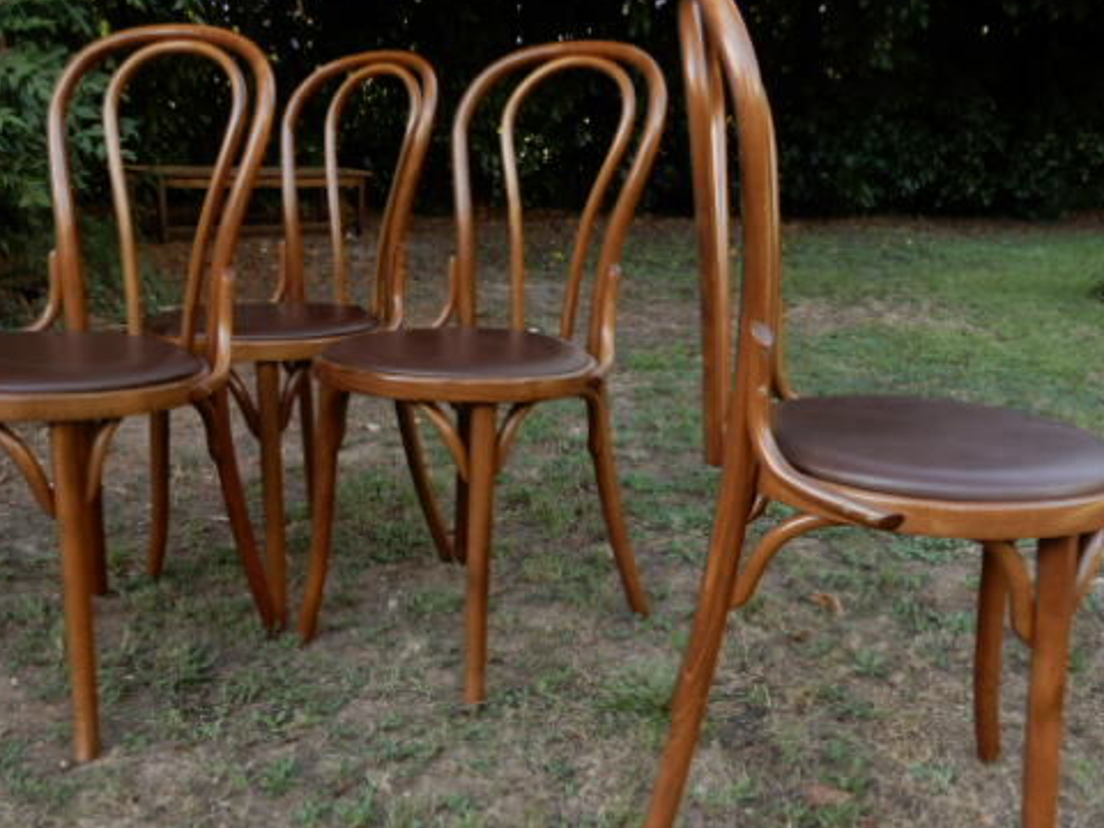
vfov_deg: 43.8
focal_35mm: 32
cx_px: 561
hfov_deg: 56.8
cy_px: 520
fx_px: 1021
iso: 80
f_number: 4
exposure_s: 1/25
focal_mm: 4.3
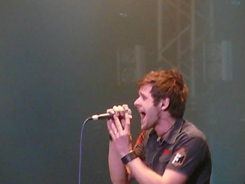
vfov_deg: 3.3
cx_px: 144
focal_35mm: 447
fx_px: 3164
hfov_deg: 4.4
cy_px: 81
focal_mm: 52
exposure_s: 1/80
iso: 1250
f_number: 4.2
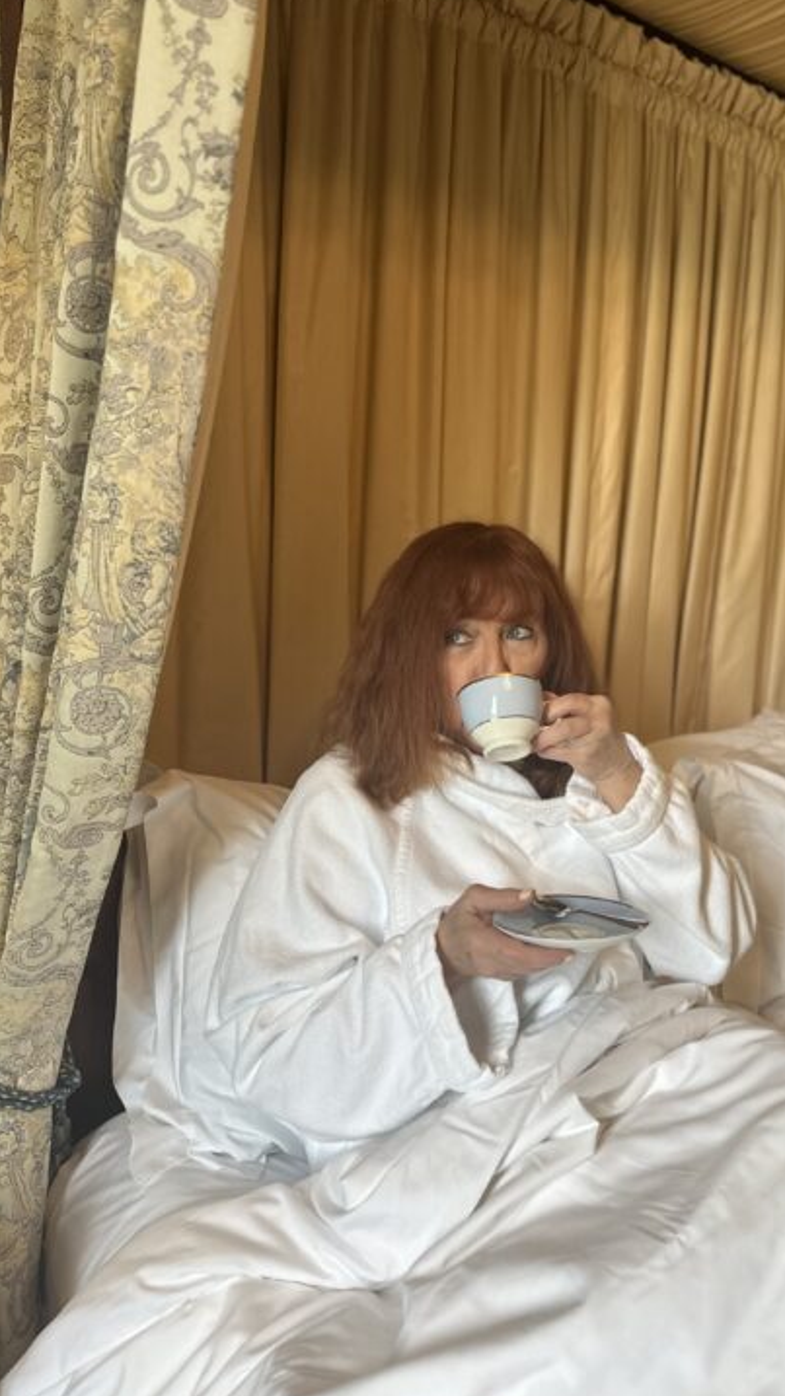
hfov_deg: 42.2
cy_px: 707
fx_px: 1000
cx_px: 535
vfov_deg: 69.9
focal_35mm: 27
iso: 160
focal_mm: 6.86
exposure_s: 1/100
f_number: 1.78
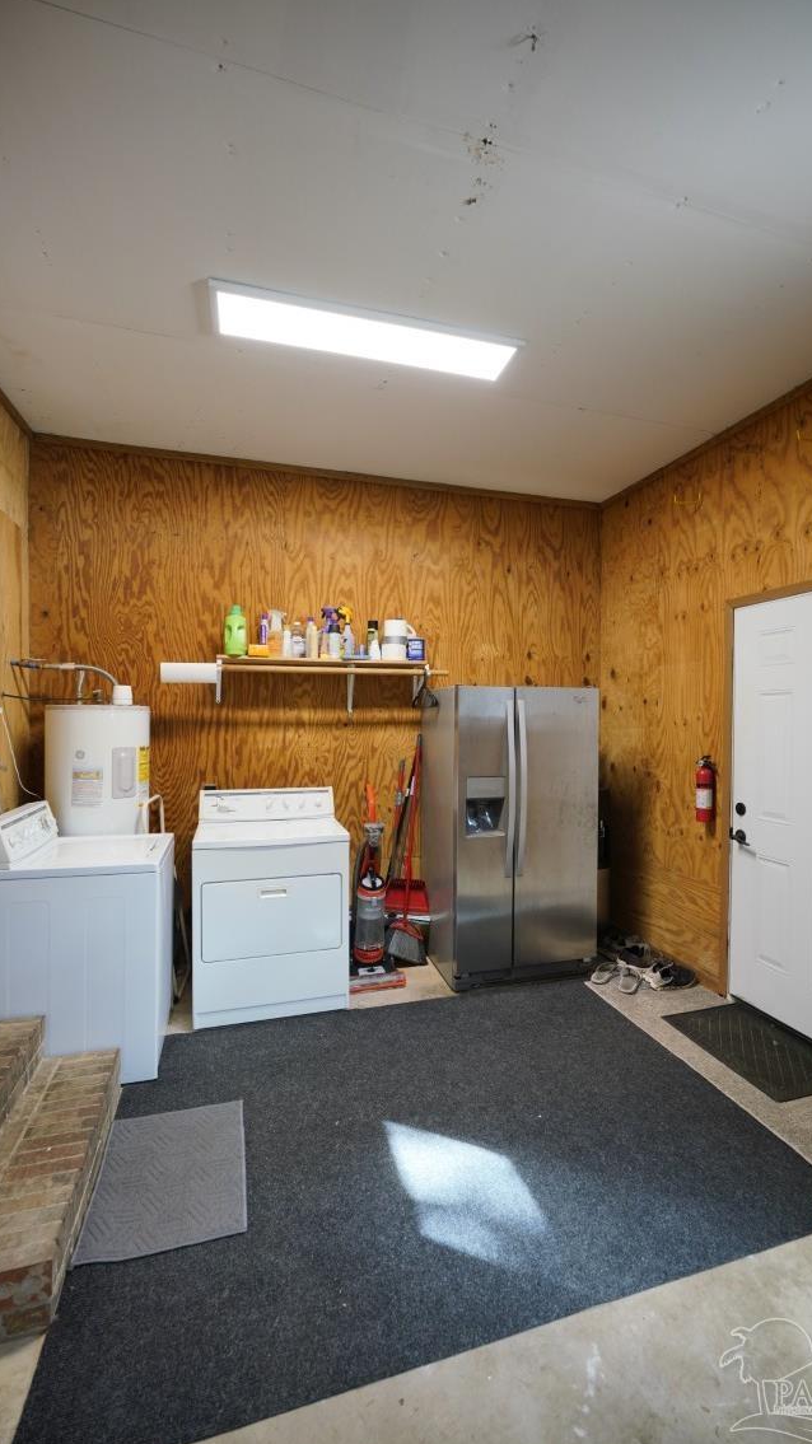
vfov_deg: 95.9
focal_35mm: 17
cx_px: 459
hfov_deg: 63.6
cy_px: 725
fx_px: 651
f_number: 4
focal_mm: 16
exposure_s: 1/30
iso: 500
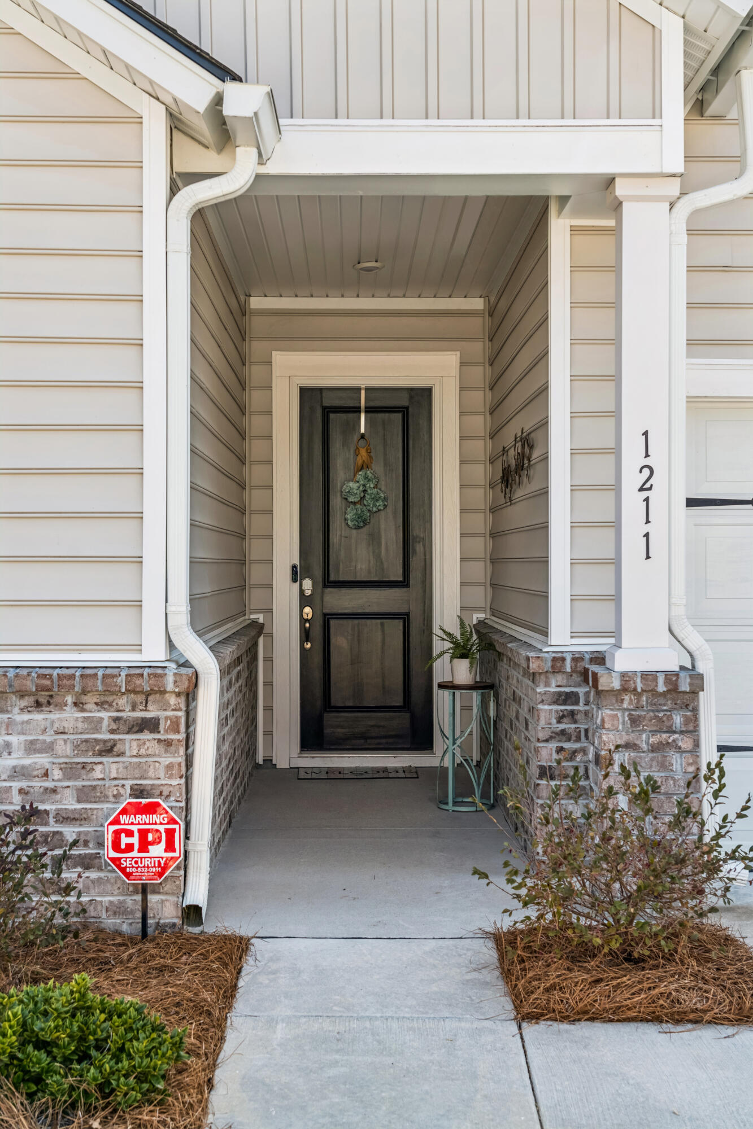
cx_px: 376
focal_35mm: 44
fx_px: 1381
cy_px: 564
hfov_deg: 30.5
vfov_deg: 44.5
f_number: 6.3
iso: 200
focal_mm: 44
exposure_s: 1/250
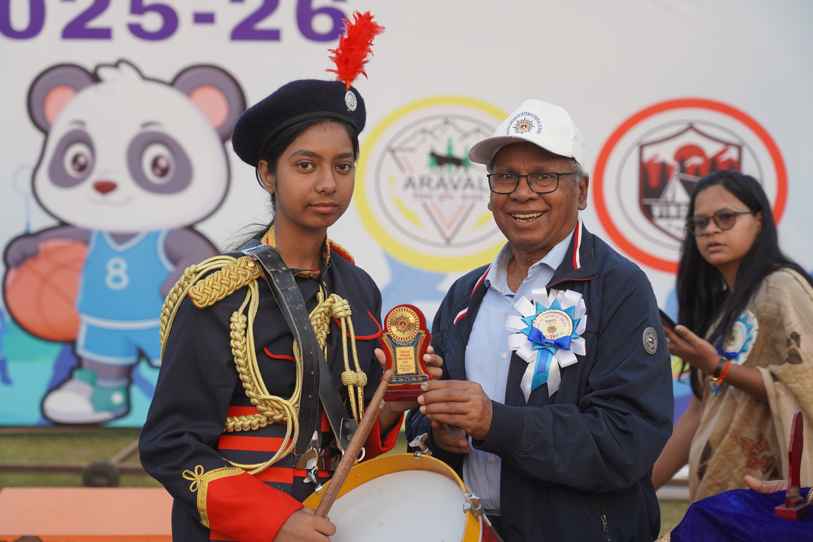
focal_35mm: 67
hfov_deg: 30.1
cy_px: 271
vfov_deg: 20.3
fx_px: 1513
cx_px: 406
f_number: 4
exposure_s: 1/160
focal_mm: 67
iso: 125
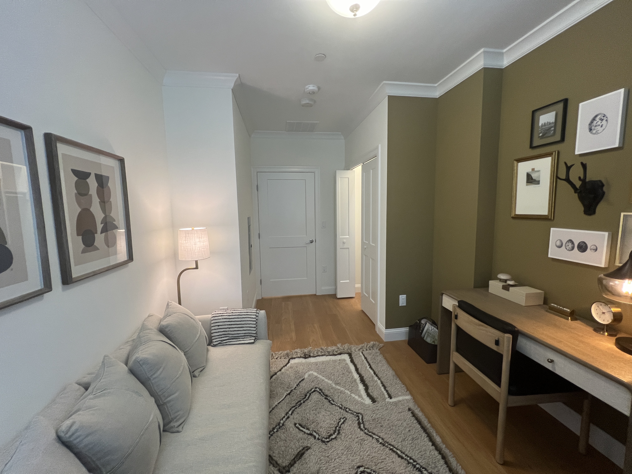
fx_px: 237
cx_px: 316
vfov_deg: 89.9
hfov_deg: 106.2
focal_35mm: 13
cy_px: 237
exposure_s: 1/120
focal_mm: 1.57
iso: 250
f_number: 1.8
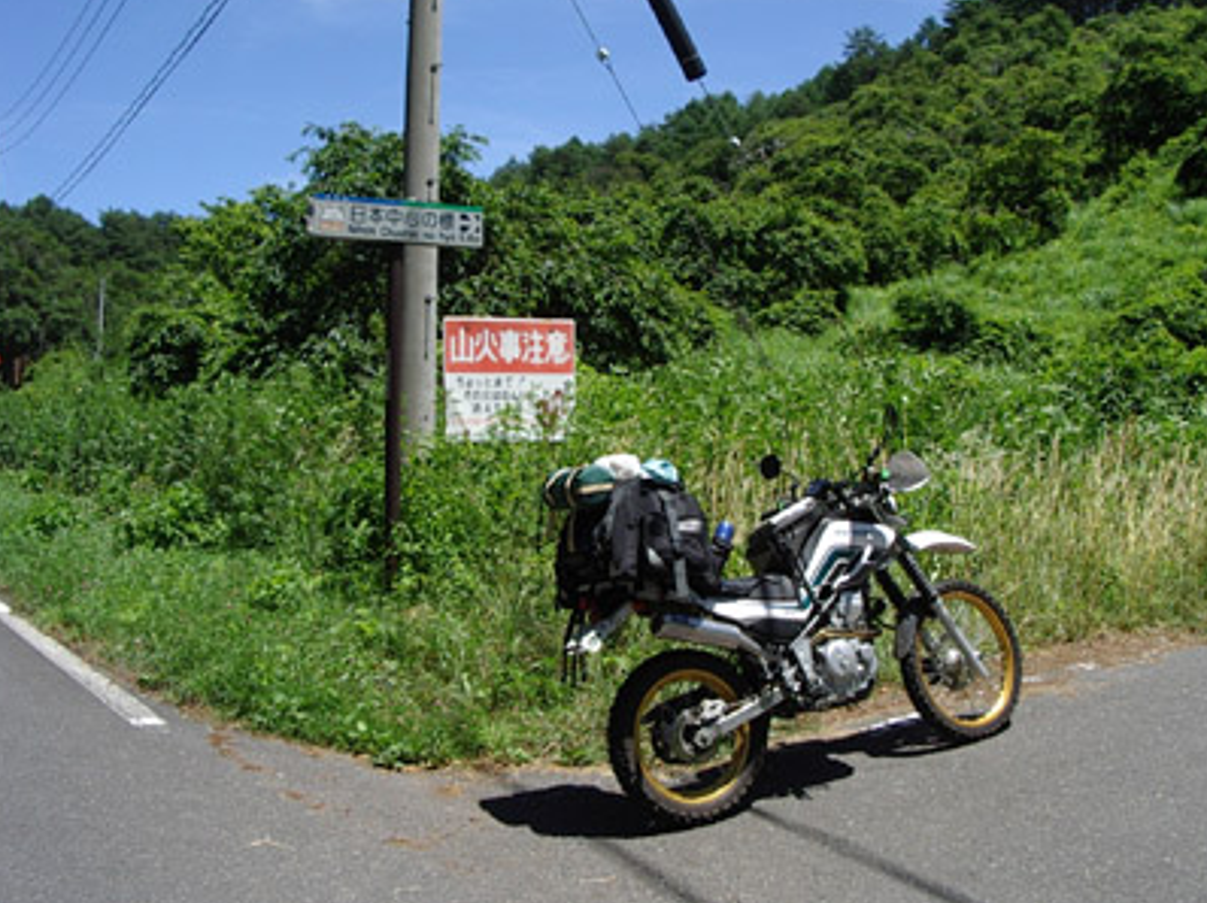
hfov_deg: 43.9
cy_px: 418
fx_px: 1498
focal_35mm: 43
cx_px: 619
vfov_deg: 33.5
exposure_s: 1/320
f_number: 4.8
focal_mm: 5.8
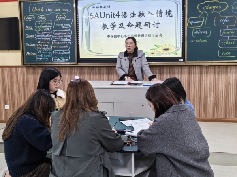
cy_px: 88
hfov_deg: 47.9
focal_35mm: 39
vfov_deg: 36.8
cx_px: 118
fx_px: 267
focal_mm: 5.75
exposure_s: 1/50
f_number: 2
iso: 400
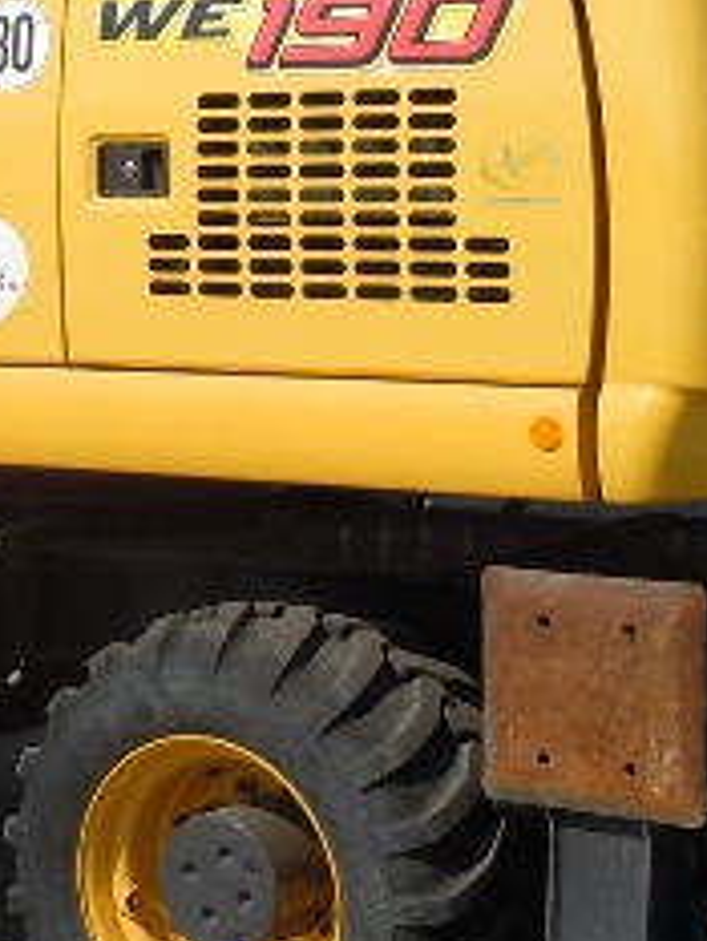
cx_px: -85
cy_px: 174
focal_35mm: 103
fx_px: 2802
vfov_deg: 18.9
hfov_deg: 14.0
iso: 100
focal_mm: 5.4
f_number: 7
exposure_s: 1/320
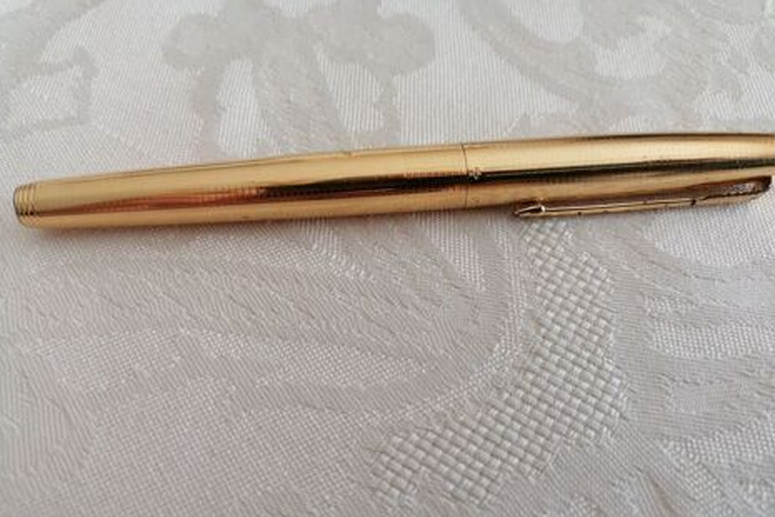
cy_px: 299
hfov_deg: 63.7
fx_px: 624
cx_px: 388
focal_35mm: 29
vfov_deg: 44.8
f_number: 1.8
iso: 80
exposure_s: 1/50
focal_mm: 4.75
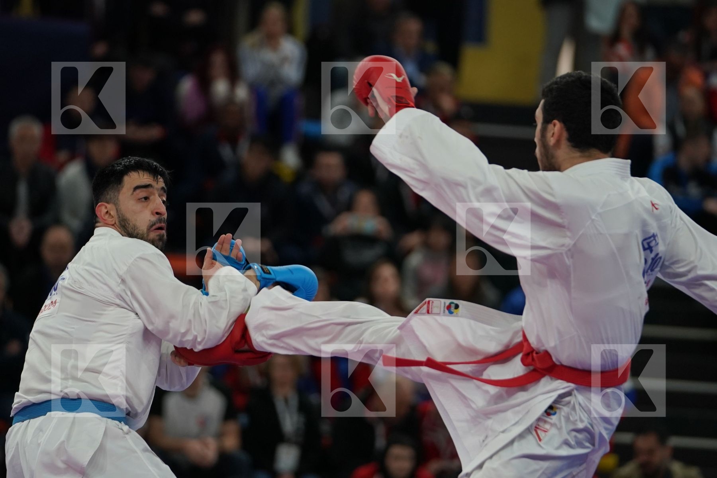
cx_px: 358
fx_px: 5258
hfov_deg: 7.8
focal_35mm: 264
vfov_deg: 5.2
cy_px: 239
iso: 1250
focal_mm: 176
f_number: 2.8
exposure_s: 1/1000
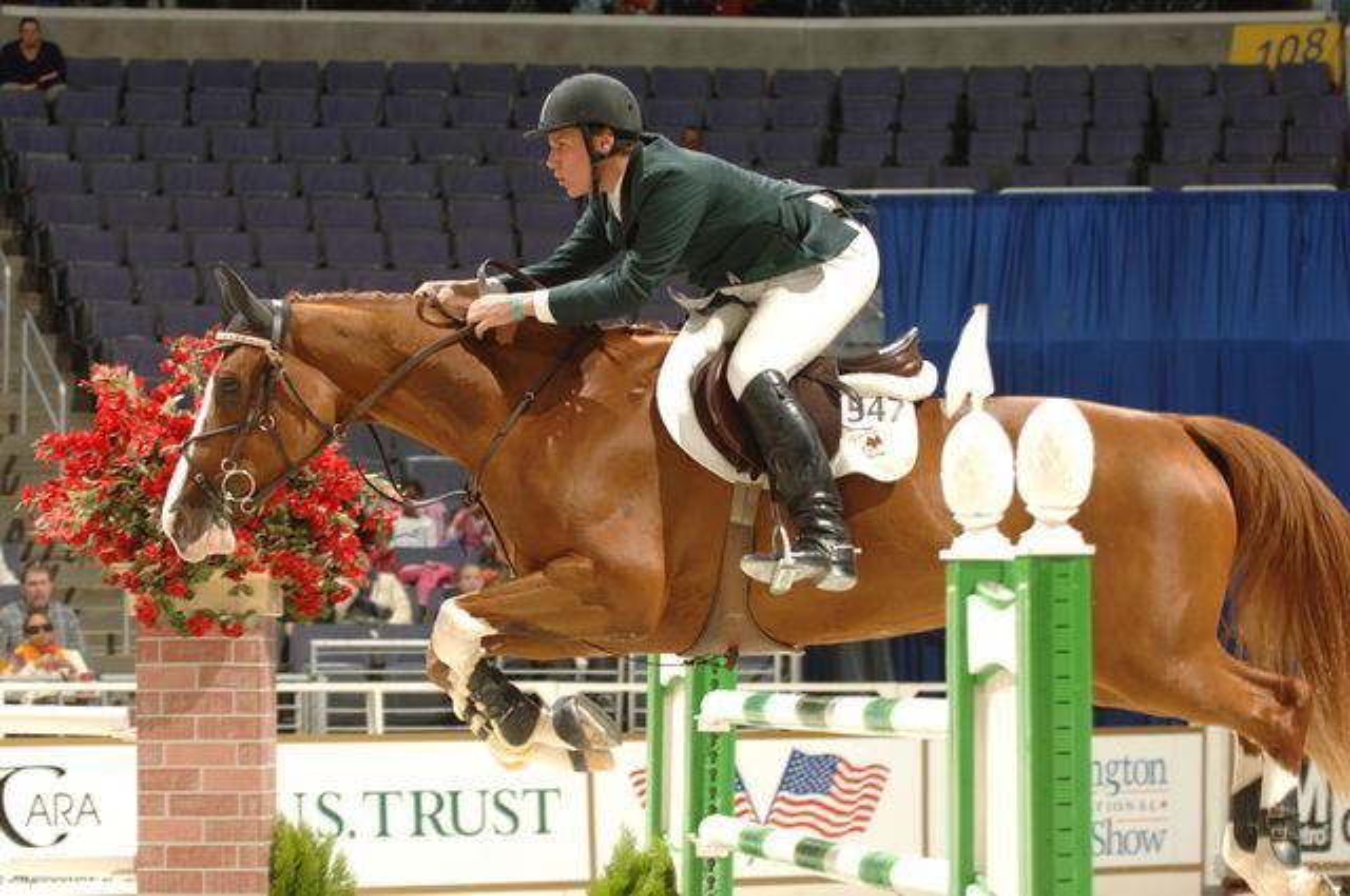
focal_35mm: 147
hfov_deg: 14.0
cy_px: 448
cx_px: 675
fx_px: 5505
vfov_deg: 9.3
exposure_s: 1/250
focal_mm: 98
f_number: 4.5
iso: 320
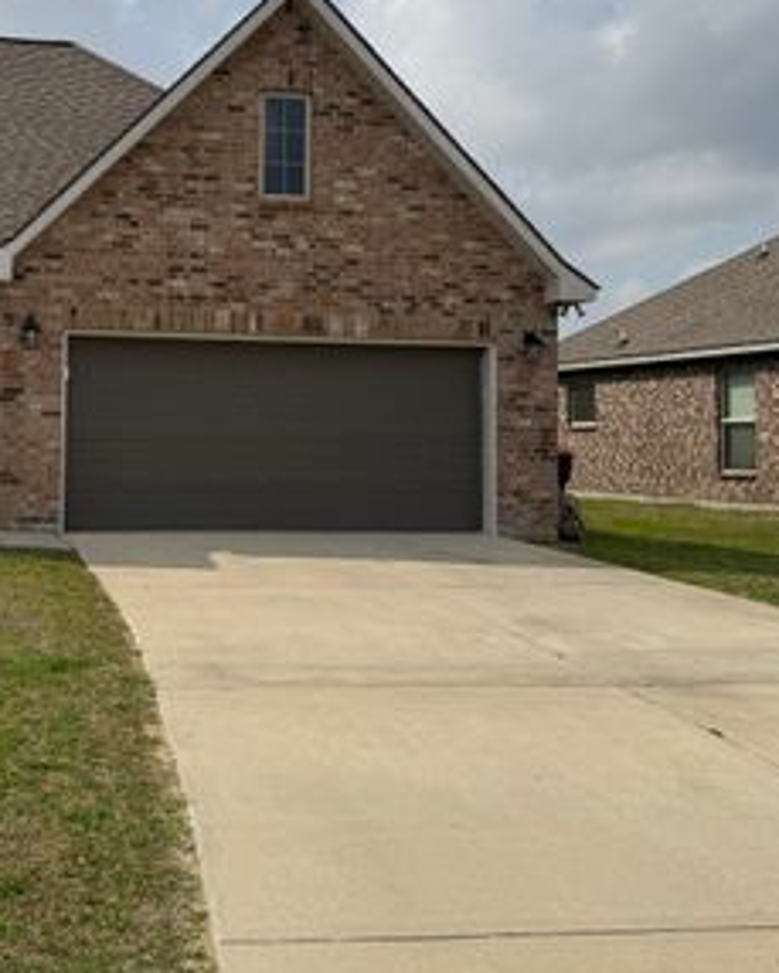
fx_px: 1181
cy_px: 369
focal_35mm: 41
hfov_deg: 35.1
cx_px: 129
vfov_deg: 44.4
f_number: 1.78
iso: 80
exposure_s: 1/8130
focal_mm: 6.76
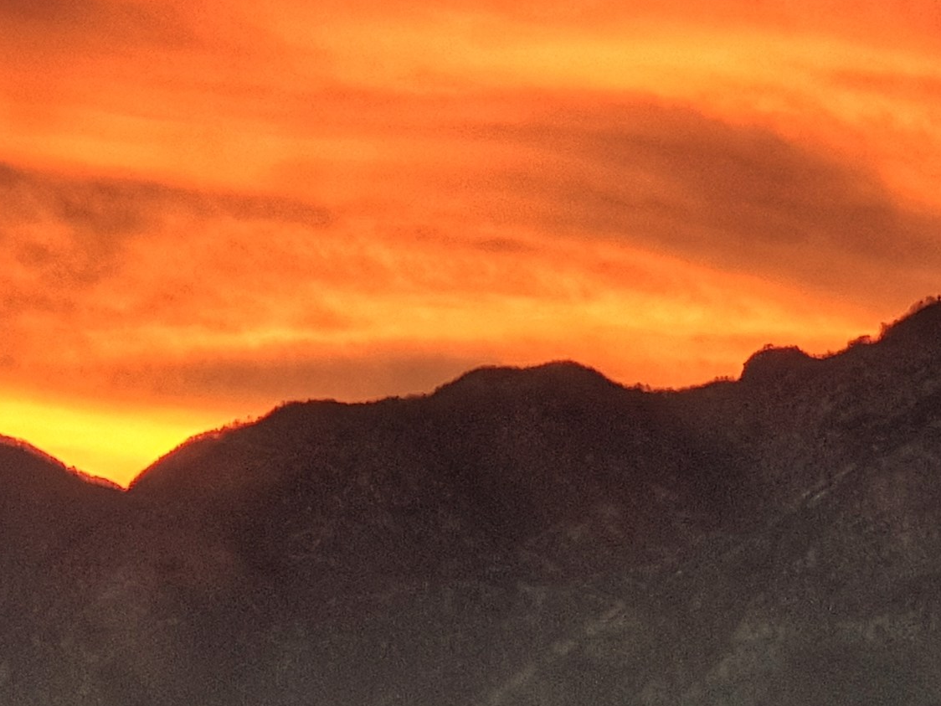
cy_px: 567
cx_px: 381
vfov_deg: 13.3
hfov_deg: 17.7
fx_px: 3017
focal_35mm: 111
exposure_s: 1/30
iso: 125
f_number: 2.4
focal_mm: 6
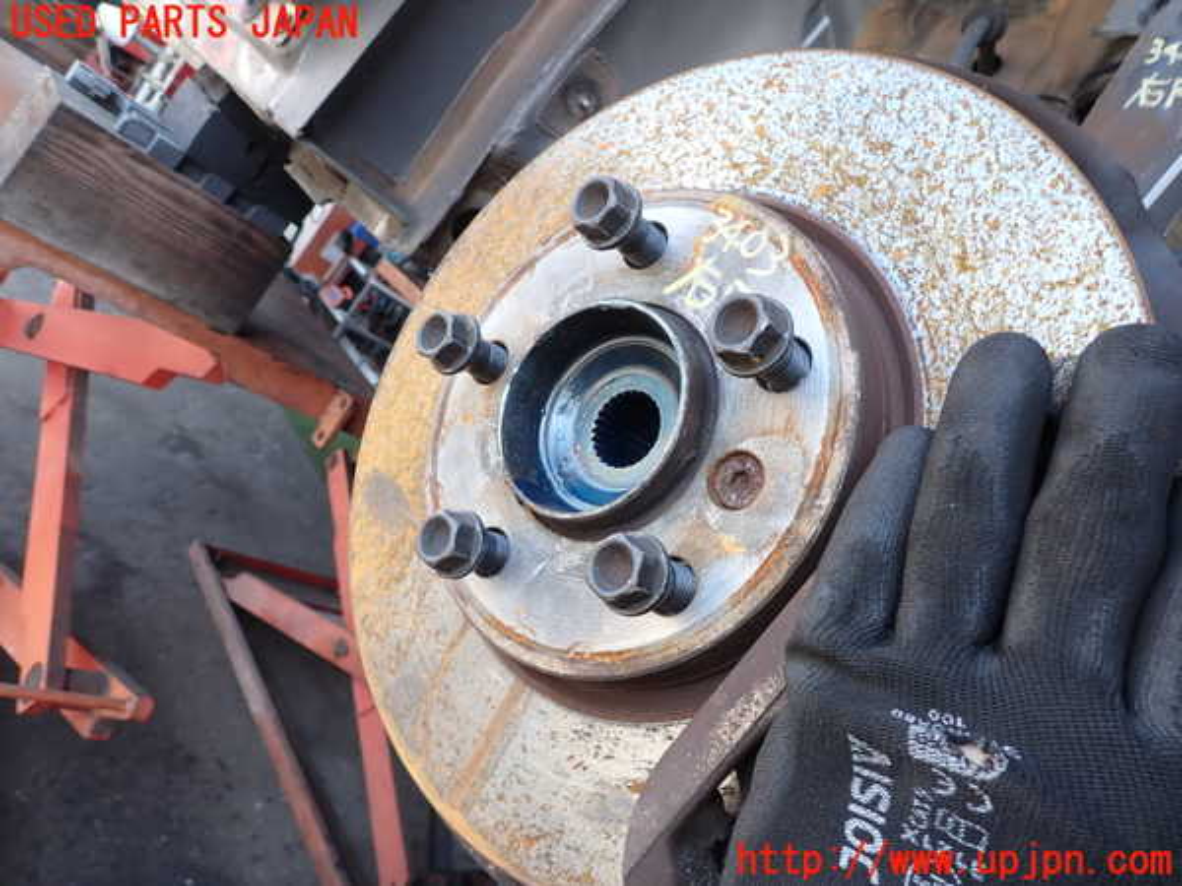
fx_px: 854
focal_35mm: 25
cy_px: 443
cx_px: 591
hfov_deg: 69.4
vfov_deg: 54.9
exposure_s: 1/80
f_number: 2.8
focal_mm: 4.5
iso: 100
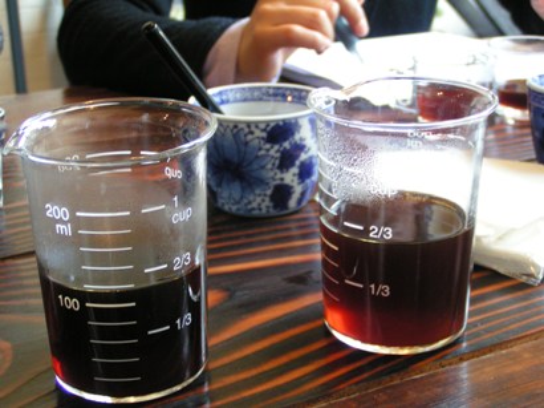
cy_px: 204
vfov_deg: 23.3
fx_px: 989
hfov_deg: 30.7
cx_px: 272
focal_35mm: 63
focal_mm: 9.7
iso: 200
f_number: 3.2
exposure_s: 1/10
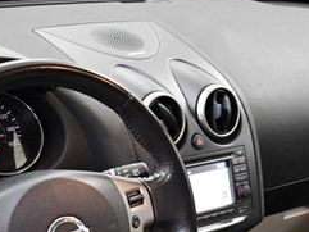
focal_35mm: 92
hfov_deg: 21.3
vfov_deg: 15.9
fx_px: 822
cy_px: 214
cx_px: 128
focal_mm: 18
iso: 3200
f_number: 3.5
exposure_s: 1/125
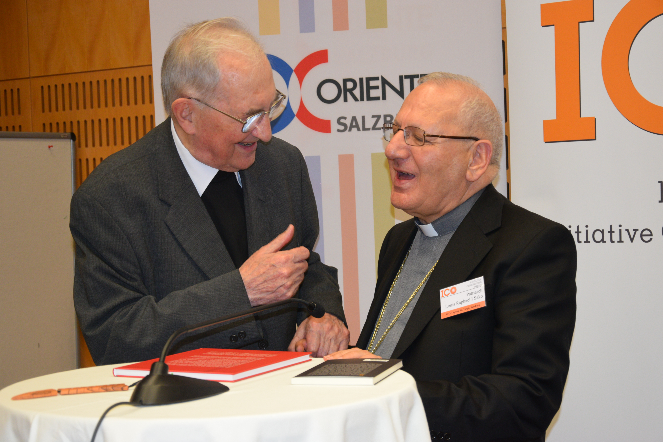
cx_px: 332
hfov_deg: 28.1
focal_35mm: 72
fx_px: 1326
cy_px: 221
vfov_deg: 18.9
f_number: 4.8
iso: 800
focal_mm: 48
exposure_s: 1/60
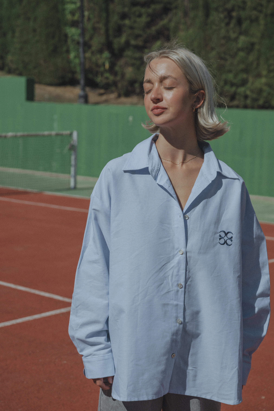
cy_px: 206
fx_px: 799
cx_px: 137
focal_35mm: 70
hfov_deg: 19.5
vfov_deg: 28.8
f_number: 5.6
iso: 125
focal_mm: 70
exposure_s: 1/3200
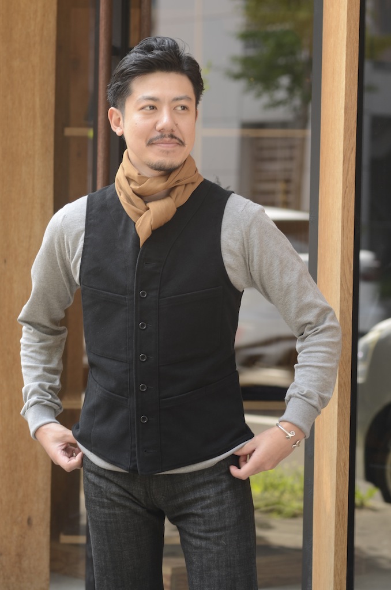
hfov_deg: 10.7
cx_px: 196
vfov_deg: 16.1
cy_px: 295
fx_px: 2087
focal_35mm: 128
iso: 125
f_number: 2.2
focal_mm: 85
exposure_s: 1/80
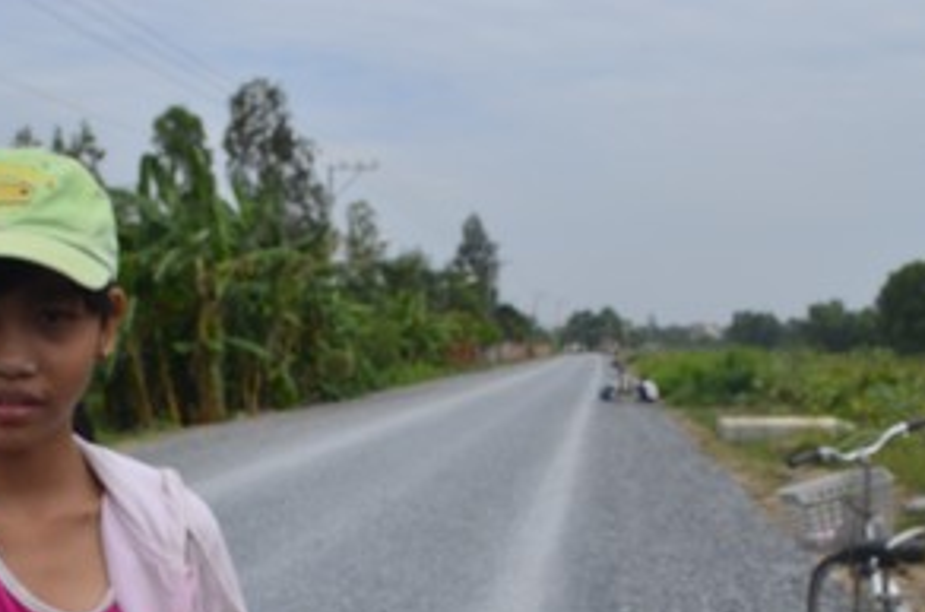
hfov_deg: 39.5
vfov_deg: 25.9
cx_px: 355
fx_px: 1281
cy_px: 564
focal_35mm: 50
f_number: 11
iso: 100
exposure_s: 1/125
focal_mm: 18
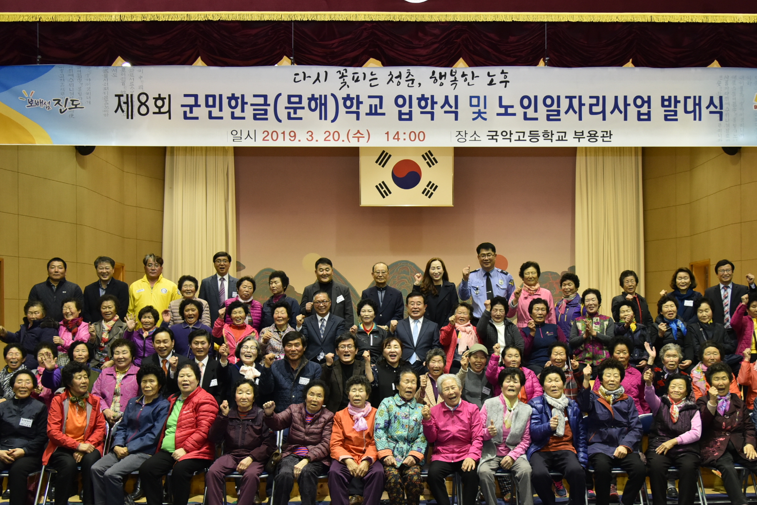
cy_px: 321
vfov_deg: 35.7
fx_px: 778
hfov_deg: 51.8
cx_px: 416
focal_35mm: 37
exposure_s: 1/100
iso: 1600
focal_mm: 28
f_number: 4
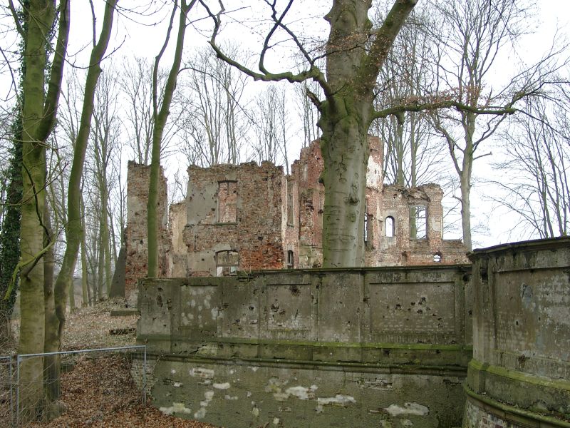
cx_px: 285
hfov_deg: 42.1
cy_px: 214
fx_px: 741
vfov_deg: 32.2
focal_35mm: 45
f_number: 2.8
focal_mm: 9.29
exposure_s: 1/105
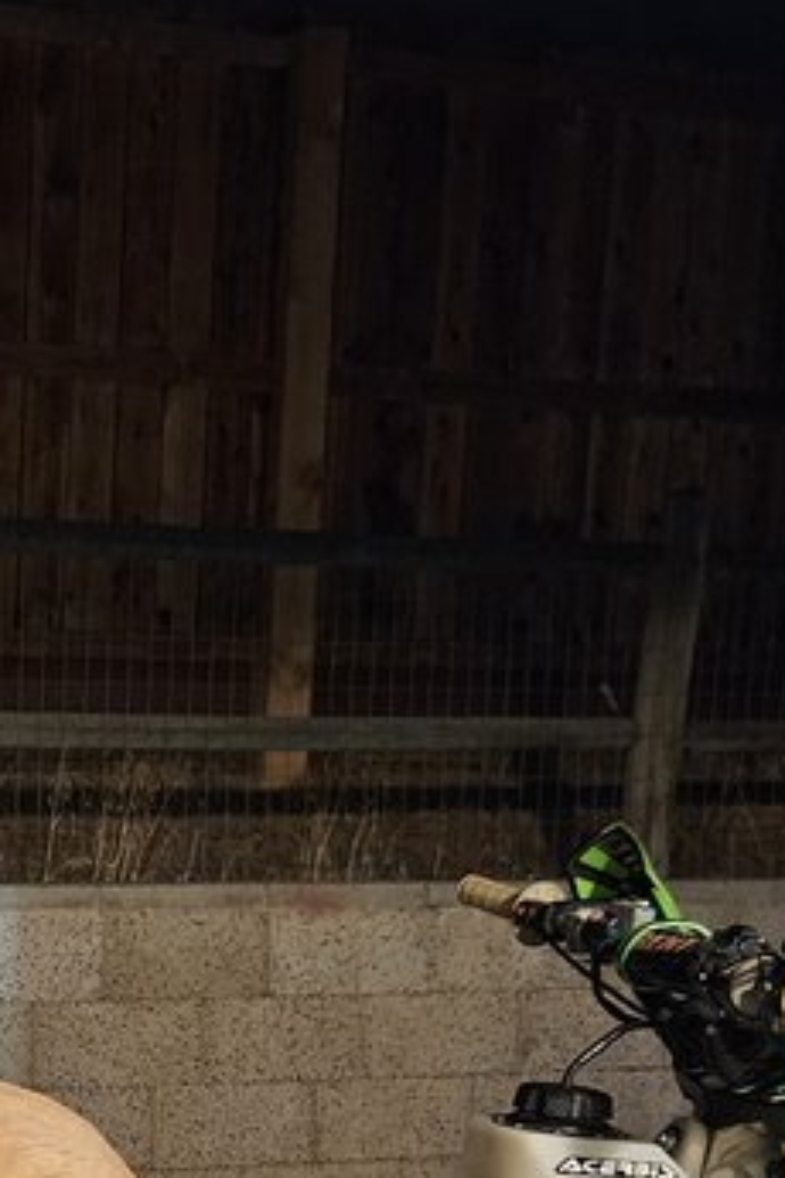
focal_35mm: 74
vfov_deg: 26.1
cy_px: 1151
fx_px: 2420
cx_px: -10
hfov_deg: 17.9
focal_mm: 5.4
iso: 1000
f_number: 1.8
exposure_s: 1/24
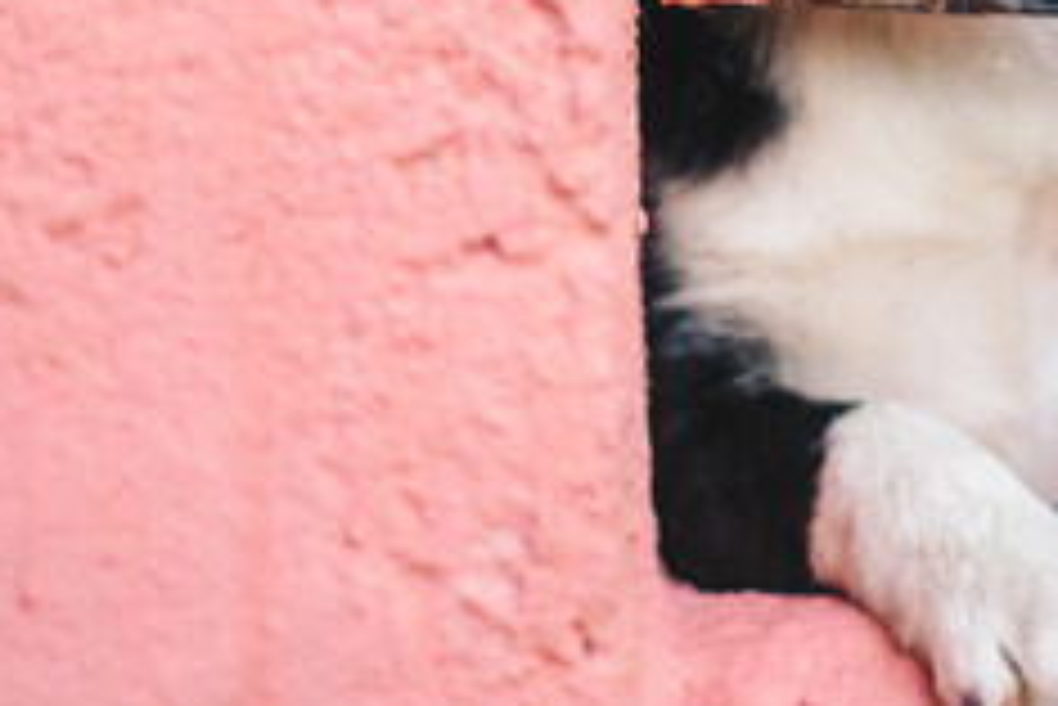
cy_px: -328
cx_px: 1013
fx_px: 4881
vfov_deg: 8.1
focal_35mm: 166
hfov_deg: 12.3
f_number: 1.8
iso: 1000
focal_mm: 50
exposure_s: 1/100
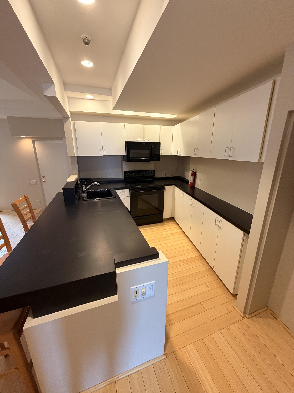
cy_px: 196
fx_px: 159
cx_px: 147
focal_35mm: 14
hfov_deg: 85.7
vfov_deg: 102.1
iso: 320
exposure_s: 1/60
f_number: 2.2
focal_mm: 2.22
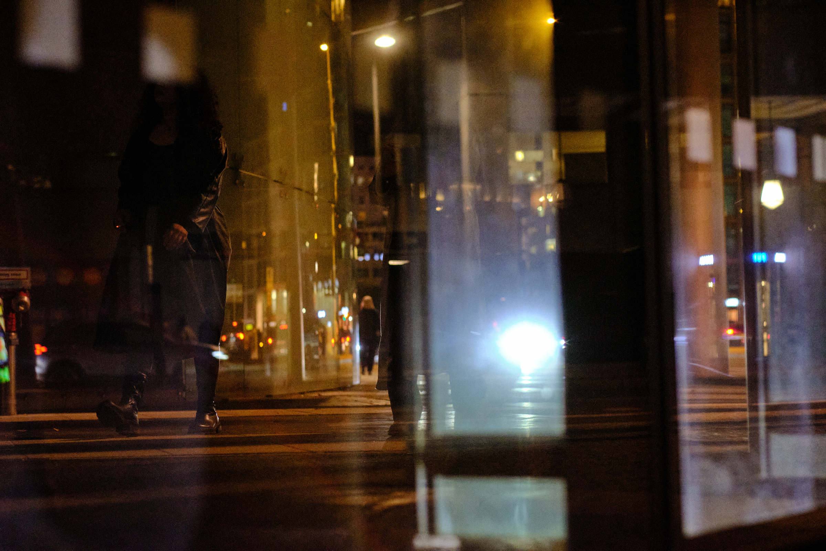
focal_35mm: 84
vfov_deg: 16.3
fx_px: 1927
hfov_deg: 24.2
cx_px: 413
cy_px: 276
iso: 6400
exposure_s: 1/180
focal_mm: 56
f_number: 2.5
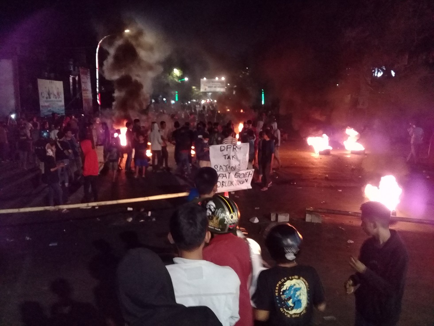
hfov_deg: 58.4
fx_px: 389
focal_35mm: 31
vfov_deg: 45.4
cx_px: 217
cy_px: 163
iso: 640
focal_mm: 3.3
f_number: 2.2
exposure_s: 1/17
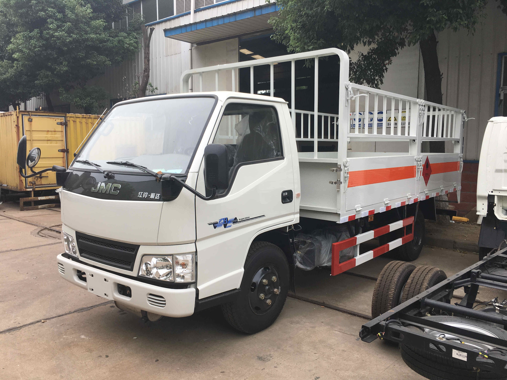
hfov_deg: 61.7
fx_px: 425
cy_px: 190
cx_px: 254
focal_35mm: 29
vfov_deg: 48.2
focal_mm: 4.15
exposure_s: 1/361
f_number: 2.2
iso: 25
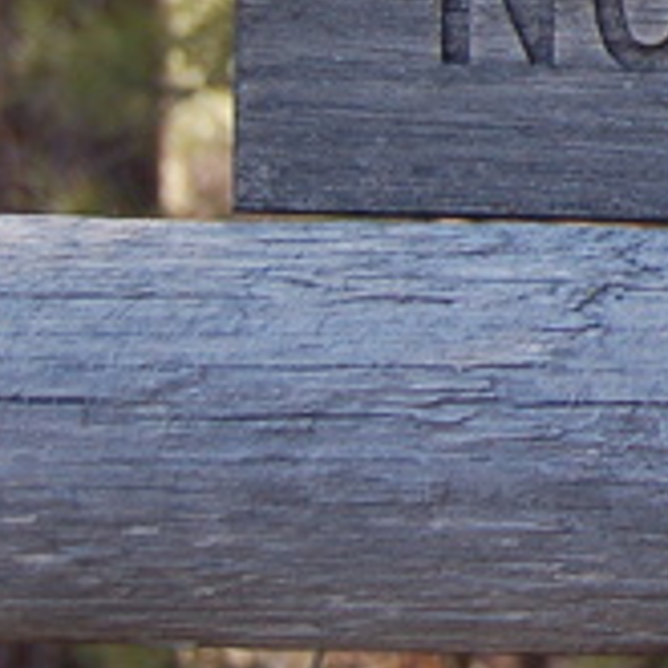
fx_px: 3493
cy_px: -289
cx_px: 1437
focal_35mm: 160
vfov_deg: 10.6
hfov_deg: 9.9
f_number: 4.2
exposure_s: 1/500
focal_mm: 26
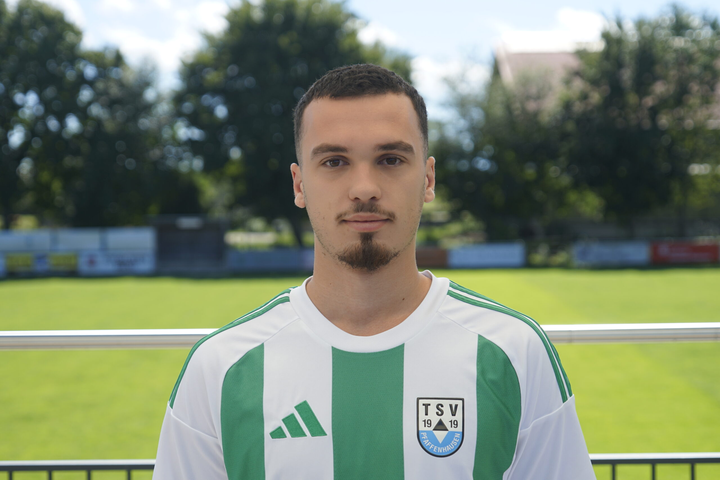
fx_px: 1780
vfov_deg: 15.4
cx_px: 360
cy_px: 240
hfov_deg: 22.9
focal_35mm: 89
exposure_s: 1/200
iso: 100
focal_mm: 89
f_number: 6.3
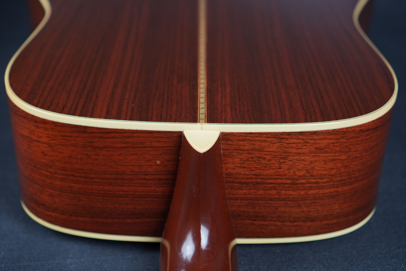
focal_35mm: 52
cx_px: 203
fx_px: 592
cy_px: 136
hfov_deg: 37.9
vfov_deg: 25.8
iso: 100
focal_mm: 35
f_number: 2.5
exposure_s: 1/60
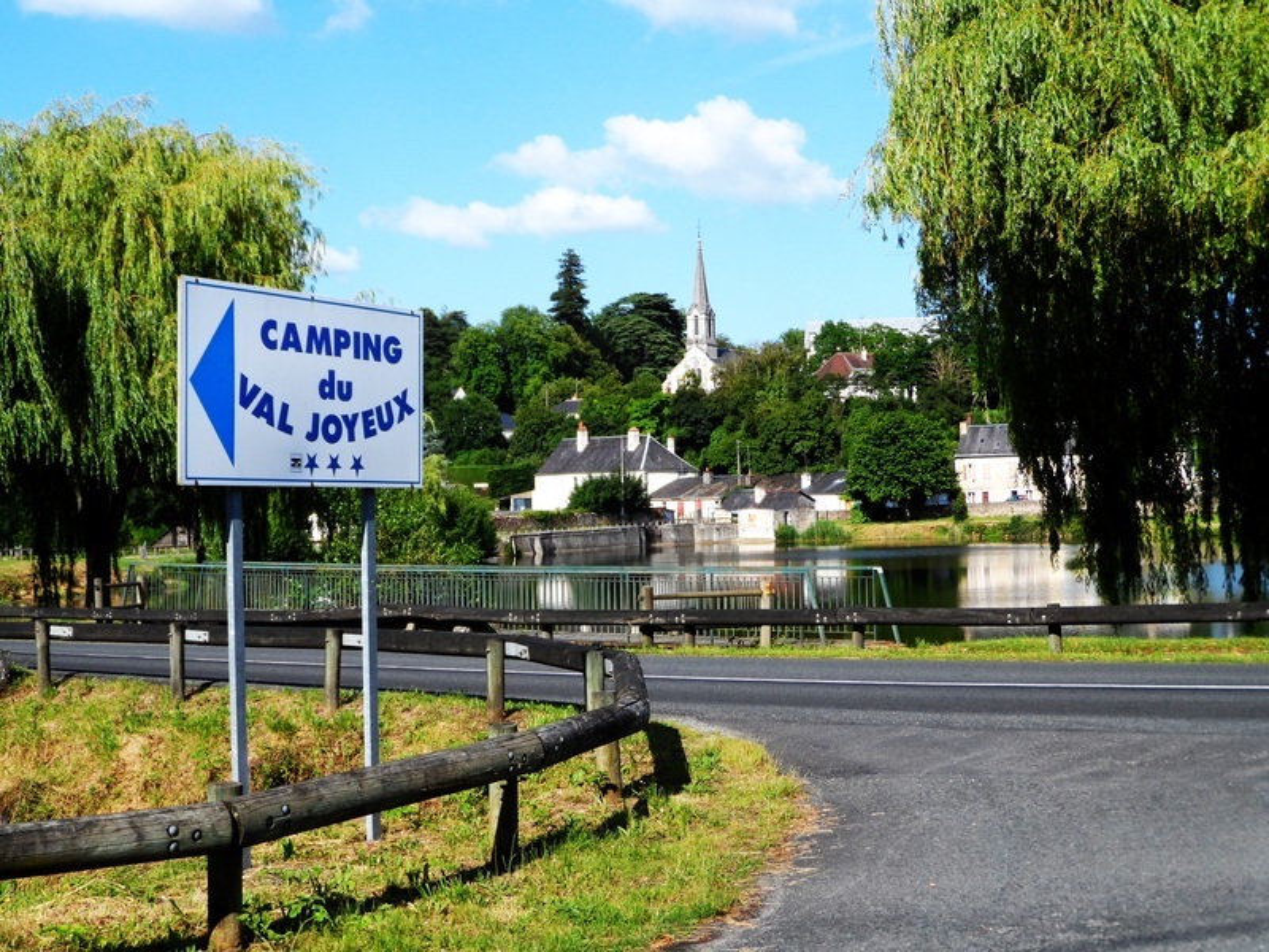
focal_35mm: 53
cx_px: 634
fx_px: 1943
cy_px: 476
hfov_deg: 36.2
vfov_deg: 27.5
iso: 80
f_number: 4
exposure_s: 1/750
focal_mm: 8.7
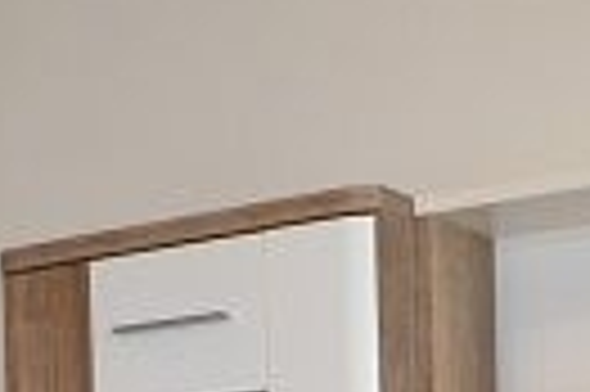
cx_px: 41
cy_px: 856
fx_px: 2161
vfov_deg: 9.5
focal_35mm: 132
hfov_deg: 15.3
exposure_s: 1/60
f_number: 3.5
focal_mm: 18
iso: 1000
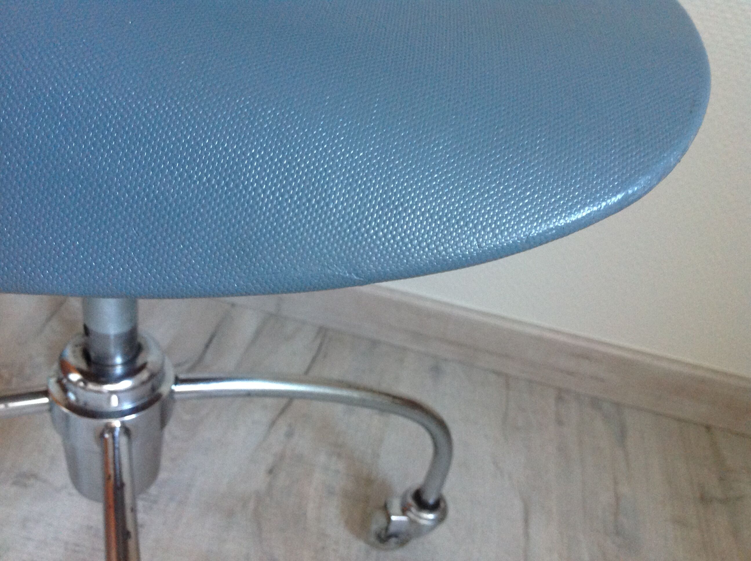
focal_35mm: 35
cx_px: 376
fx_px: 758
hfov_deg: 52.7
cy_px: 280
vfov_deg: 40.6
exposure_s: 1/15
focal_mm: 4.28
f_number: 2.4
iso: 250
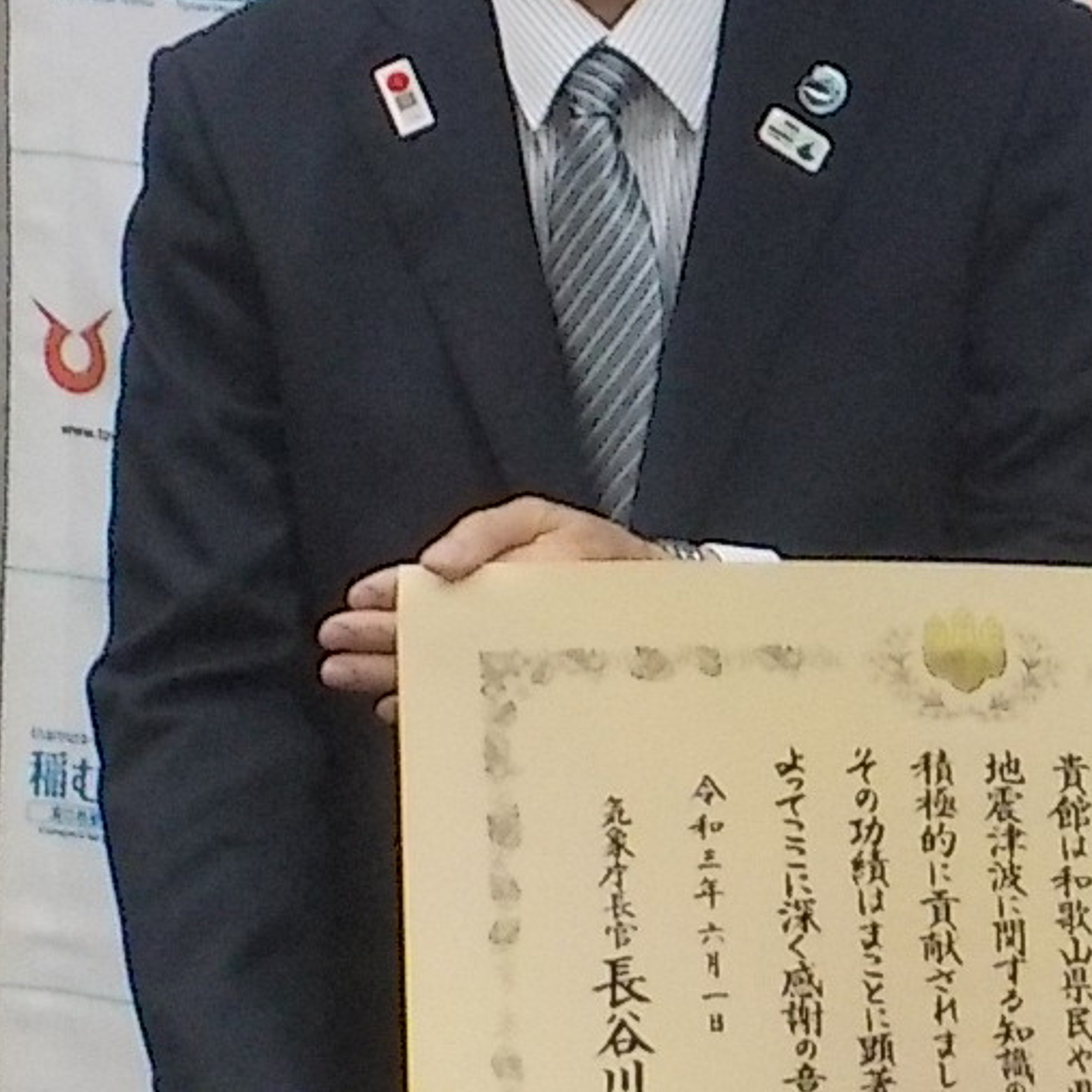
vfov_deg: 7.0
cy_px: 250
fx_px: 8958
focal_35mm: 251
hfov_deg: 6.9
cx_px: 1146
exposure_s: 1/30
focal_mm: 12.3
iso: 800
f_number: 5.9
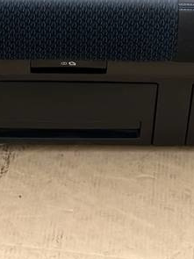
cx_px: 73
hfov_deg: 10.5
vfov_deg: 12.4
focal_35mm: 141
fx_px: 1054
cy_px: -256
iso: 64
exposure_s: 1/170
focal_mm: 5.1
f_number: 1.6
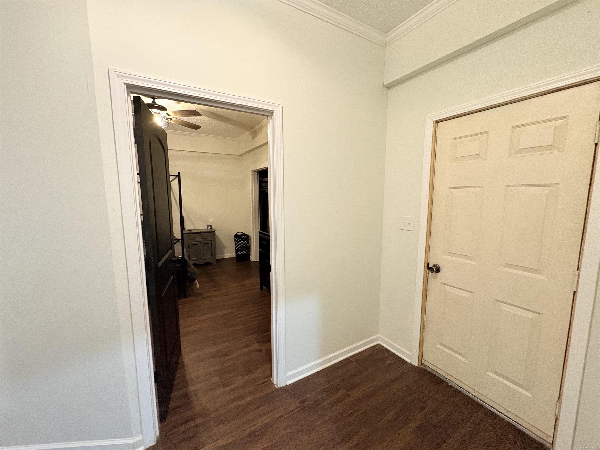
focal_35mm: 14
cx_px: 300
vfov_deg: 85.7
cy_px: 225
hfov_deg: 102.1
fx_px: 243
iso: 640
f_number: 2.2
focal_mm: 2.22
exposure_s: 1/60
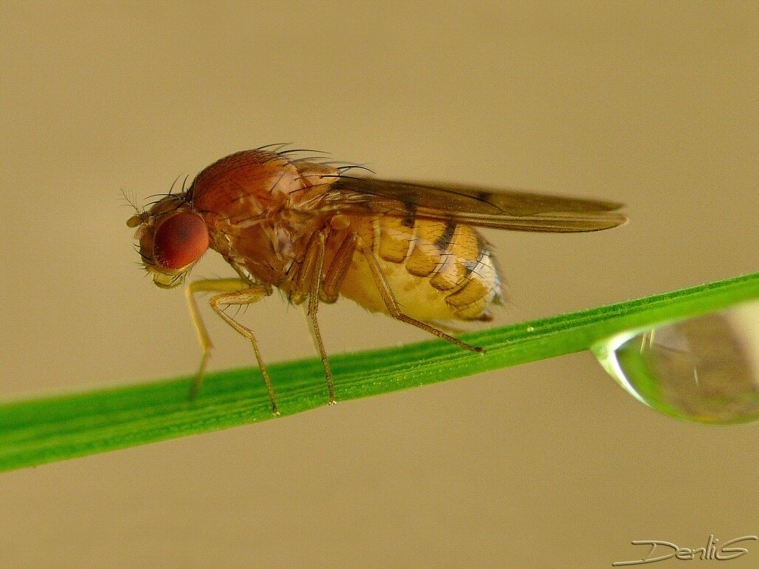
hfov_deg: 5.0
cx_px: 380
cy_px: 284
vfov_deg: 3.7
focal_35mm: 400
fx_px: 8771
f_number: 5.6
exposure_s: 1/60
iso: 100
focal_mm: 66.7
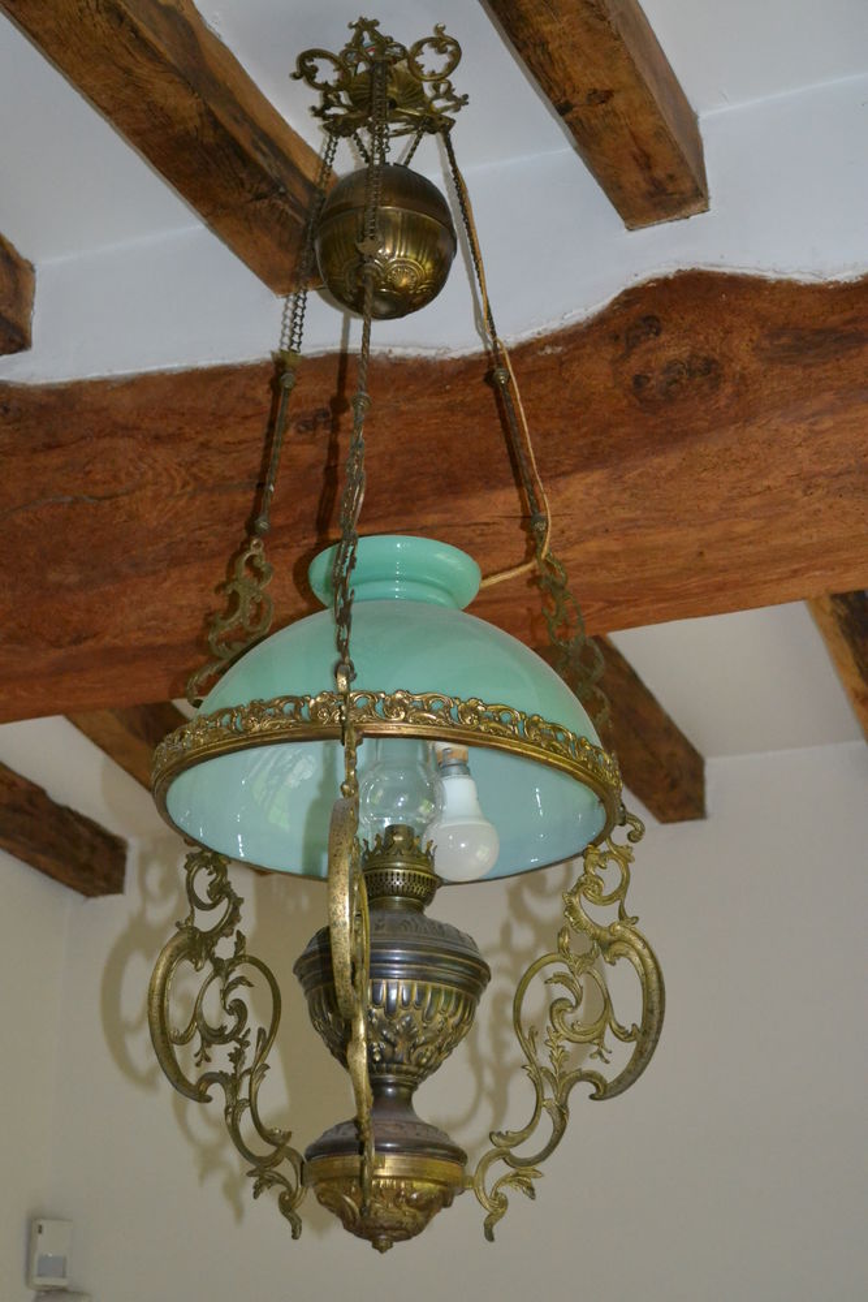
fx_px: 2061
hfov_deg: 23.8
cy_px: 651
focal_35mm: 57
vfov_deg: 35.0
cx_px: 434
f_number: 5
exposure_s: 1/60
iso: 3200
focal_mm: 38
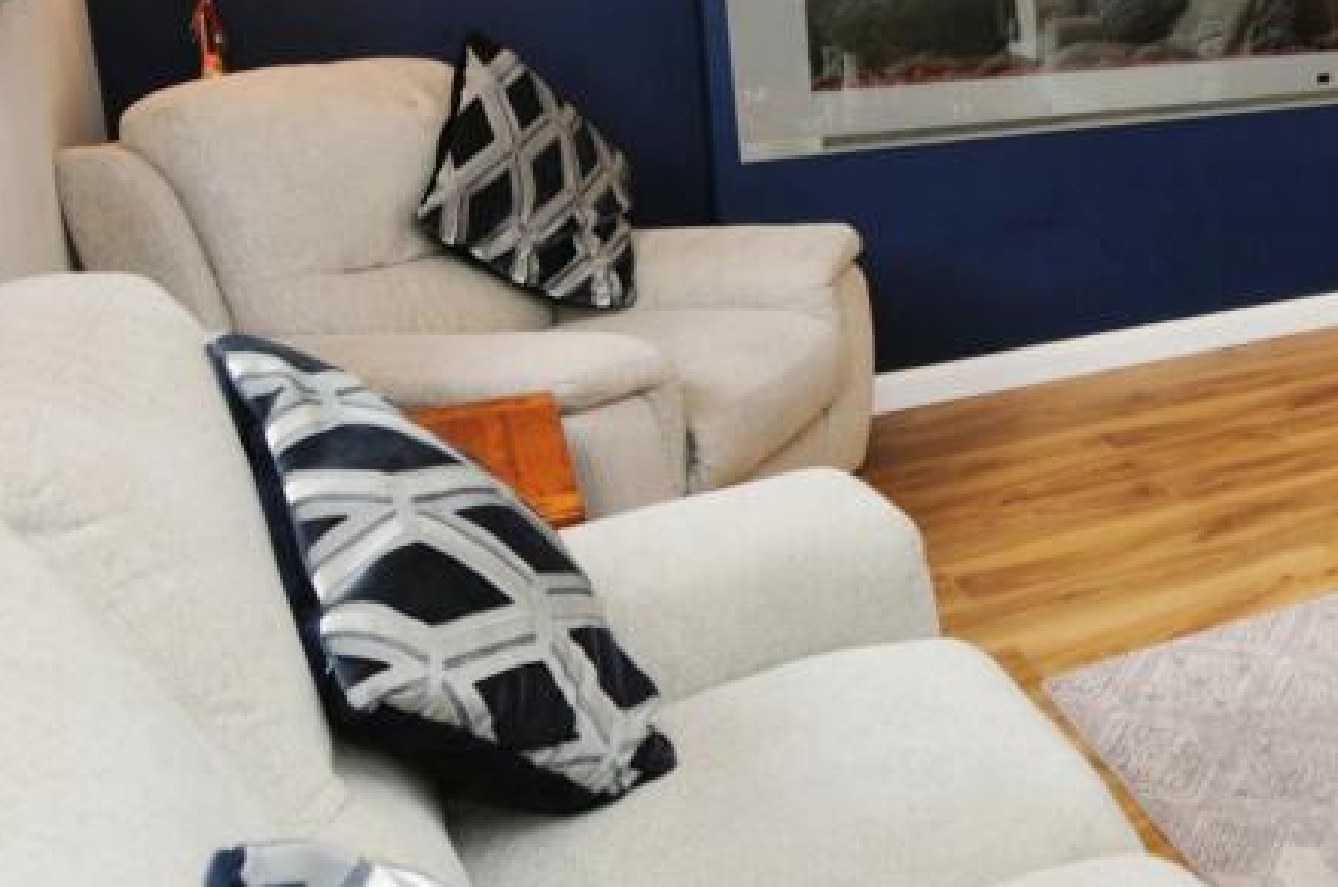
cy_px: 128
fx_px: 1558
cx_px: 1442
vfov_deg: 30.7
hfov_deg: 39.0
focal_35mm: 42
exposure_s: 1/6
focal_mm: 12
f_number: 7.1
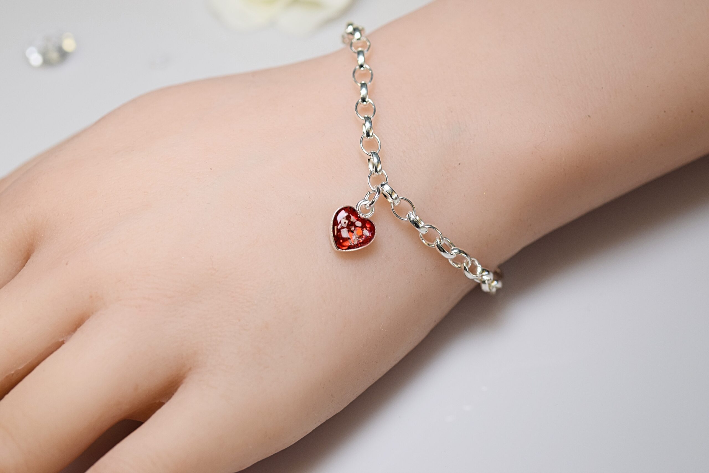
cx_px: 354
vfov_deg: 8.7
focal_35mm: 158
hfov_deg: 13.0
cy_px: 236
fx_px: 3102
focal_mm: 105
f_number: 7.1
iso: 400
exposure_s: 1/125
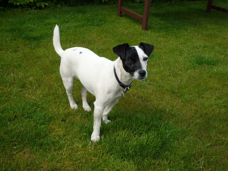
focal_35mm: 47
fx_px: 310
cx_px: 114
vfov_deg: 30.9
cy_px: 86
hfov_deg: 40.4
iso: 100
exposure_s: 1/640
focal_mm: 8.3
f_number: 4.3
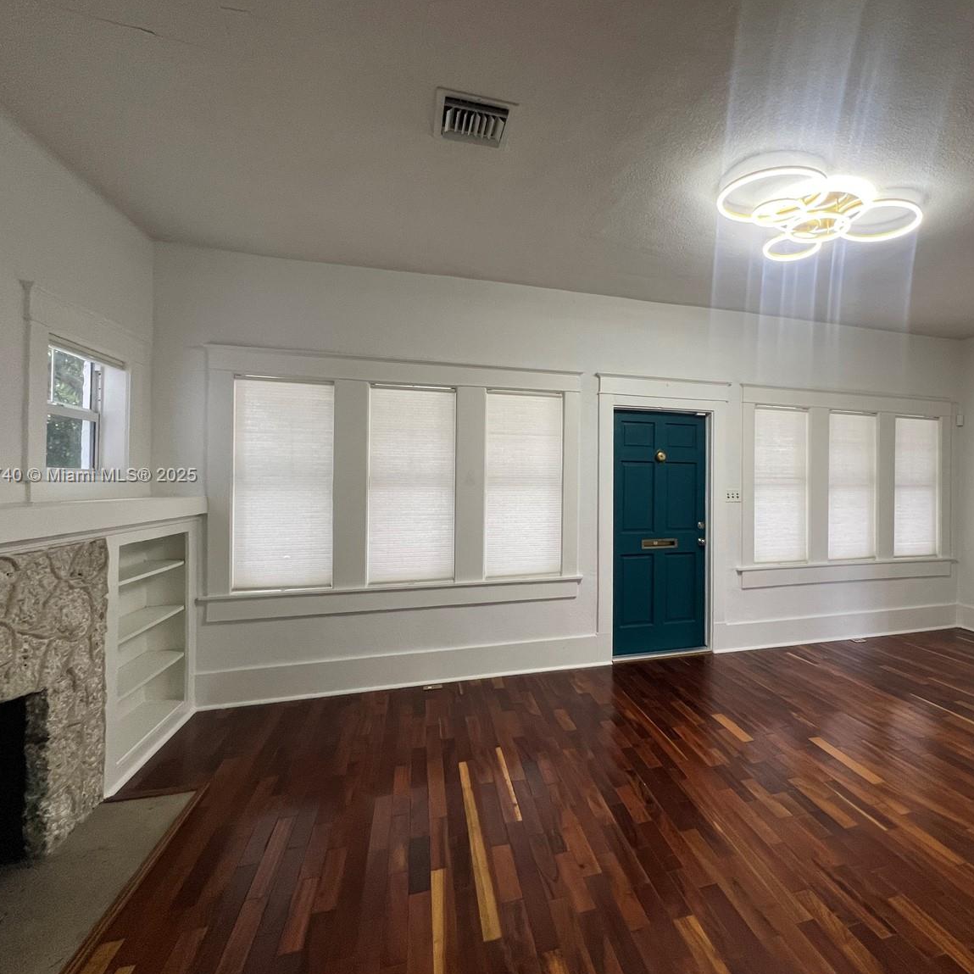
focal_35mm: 16
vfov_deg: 87.4
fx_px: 509
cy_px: 476
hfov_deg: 85.9
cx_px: 604
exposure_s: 1/99
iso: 200
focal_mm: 1.57
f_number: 1.8
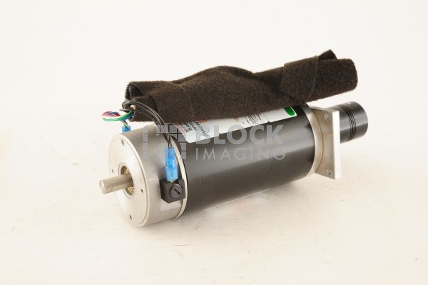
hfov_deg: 39.6
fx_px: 594
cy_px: 142
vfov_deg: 26.9
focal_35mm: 50
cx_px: 214
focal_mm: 50
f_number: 13
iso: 1600
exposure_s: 1/160
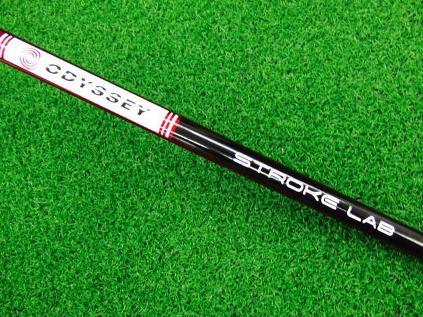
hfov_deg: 50.1
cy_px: 158
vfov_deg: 38.7
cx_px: 212
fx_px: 452
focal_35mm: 37
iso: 400
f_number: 3.6
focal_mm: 6.42
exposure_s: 1/25
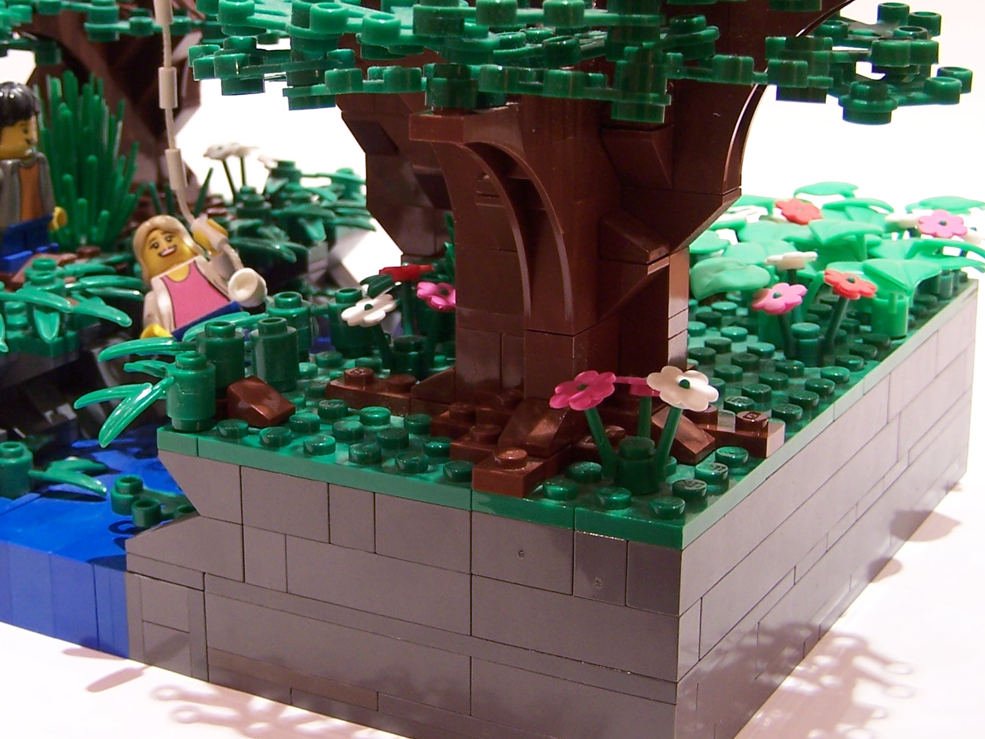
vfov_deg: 23.2
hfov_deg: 30.4
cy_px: 271
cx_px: 286
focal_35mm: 63
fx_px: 1792
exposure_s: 1/3
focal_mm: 6.3
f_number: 2.8
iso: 80
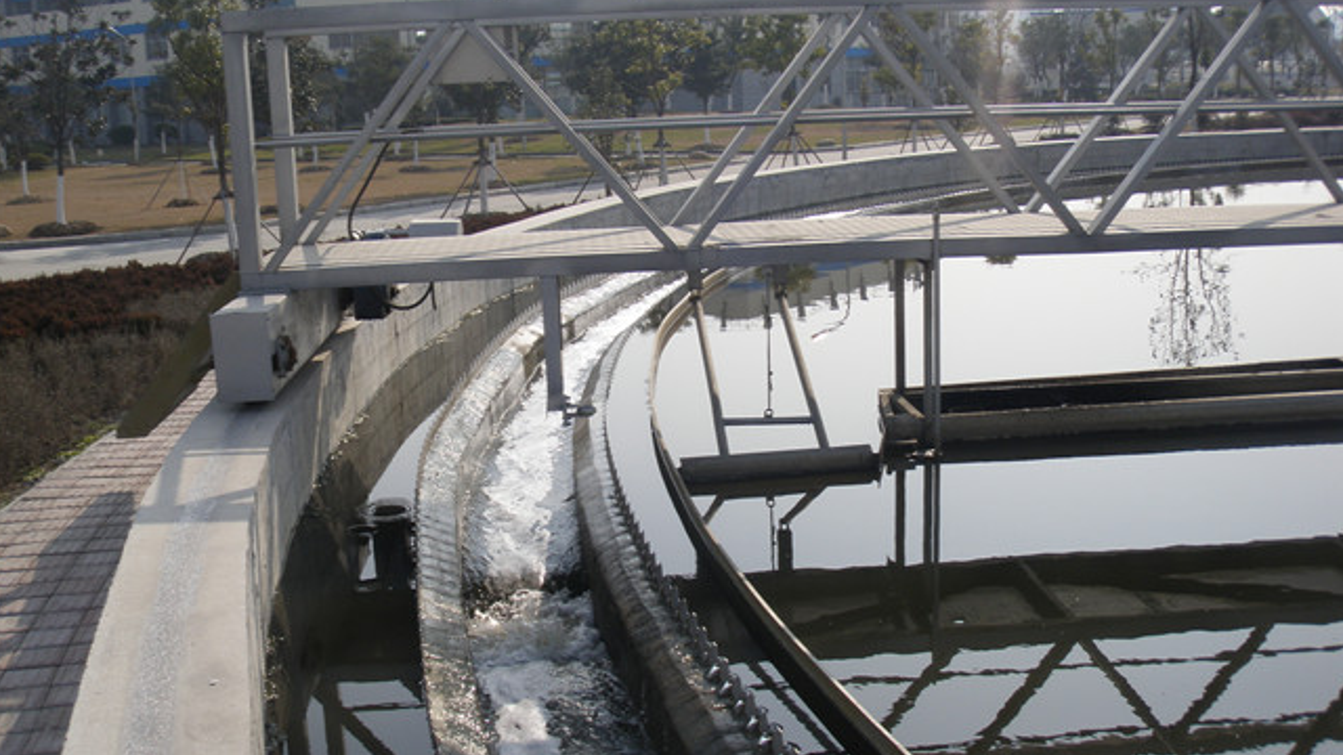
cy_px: 412
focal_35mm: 42
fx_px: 1496
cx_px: 672
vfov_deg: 28.3
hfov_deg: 48.4
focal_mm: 6.7
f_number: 6.6
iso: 50
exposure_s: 1/160
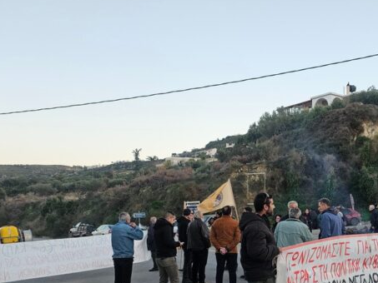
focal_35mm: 39
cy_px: 227
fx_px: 426
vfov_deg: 35.6
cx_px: 260
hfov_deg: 46.9
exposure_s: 1/180
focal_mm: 6.3
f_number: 1.7
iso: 100
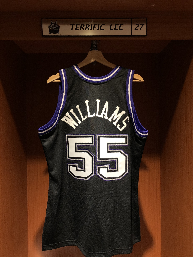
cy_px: 128
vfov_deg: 63.4
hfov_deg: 49.7
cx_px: 96
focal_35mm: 28
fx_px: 208
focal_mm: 3.99
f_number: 1.8
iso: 40
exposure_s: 1/15
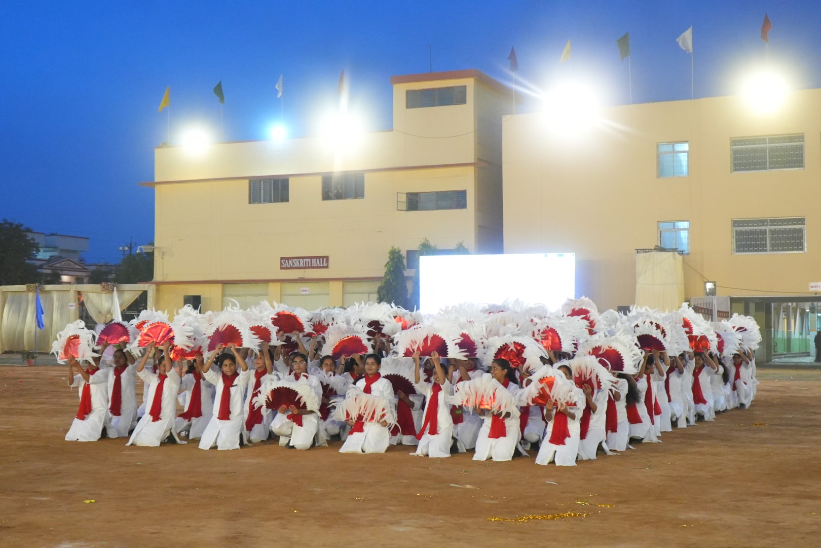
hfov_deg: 36.9
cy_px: 274
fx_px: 1231
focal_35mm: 54
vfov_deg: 25.1
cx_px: 410
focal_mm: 36
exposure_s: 1/100
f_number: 4
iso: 6400
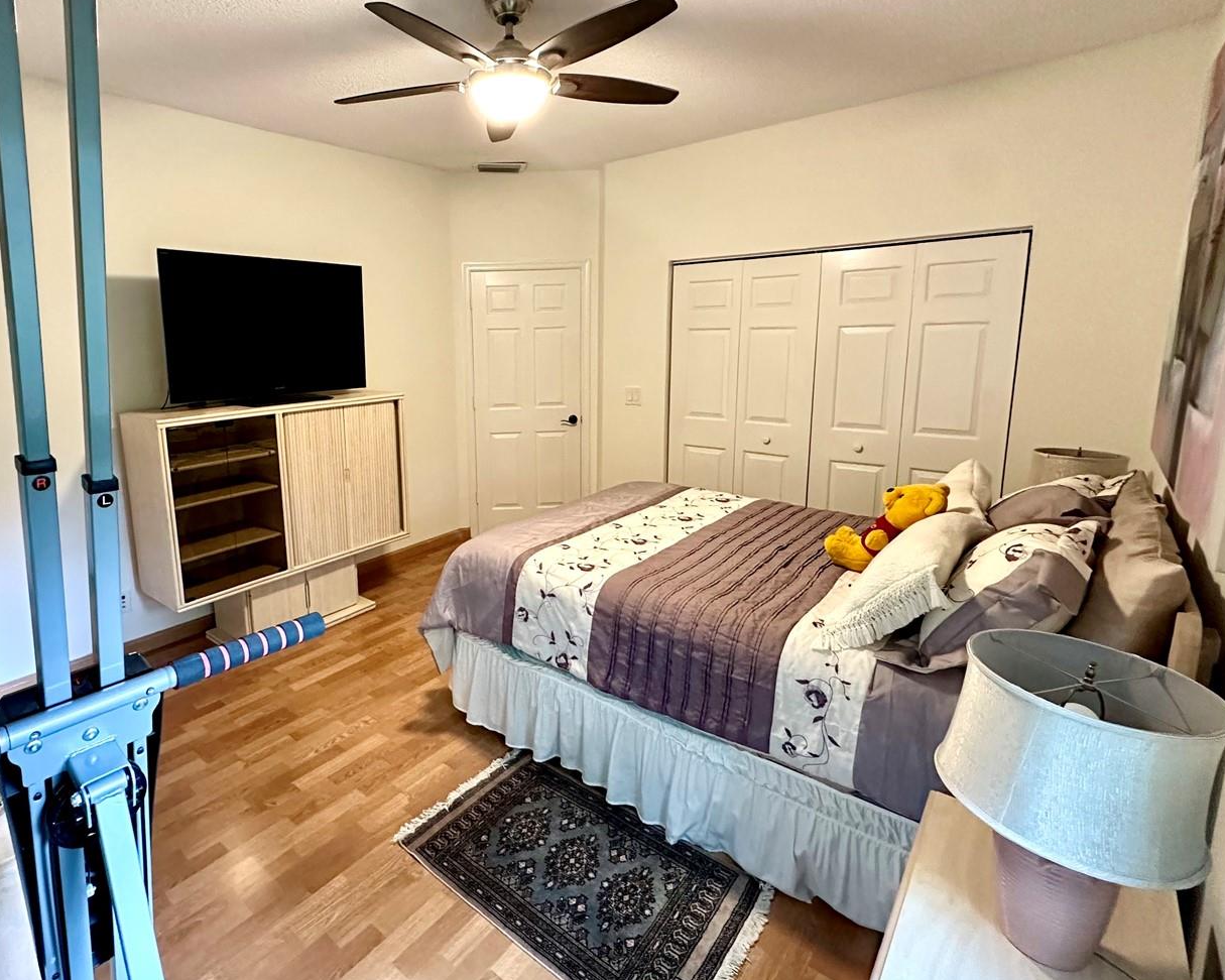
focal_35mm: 18
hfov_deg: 85.1
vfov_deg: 73.6
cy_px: 444
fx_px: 653
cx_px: 480
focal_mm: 2.22
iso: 800
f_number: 2.2
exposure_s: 1/60
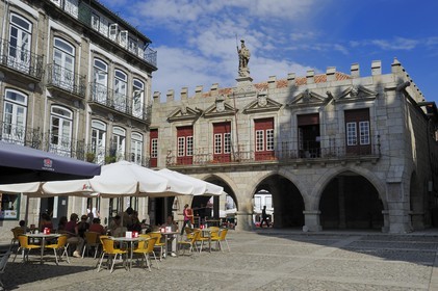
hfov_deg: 50.7
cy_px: 146
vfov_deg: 35.0
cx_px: 219
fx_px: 462
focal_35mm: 38
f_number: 16
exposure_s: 1/160
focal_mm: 38
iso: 200
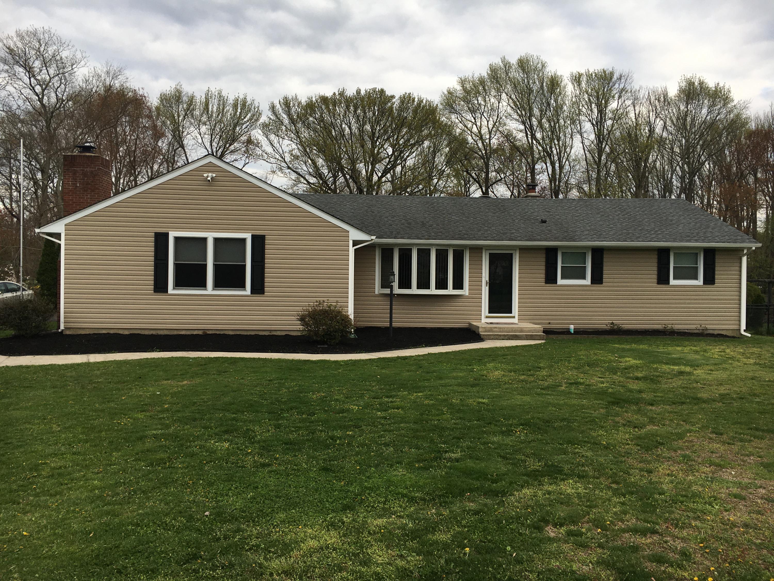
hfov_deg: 61.7
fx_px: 648
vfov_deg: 48.2
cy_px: 290
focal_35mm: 29
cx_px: 387
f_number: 2.2
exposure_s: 1/340
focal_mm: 4.15
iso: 25
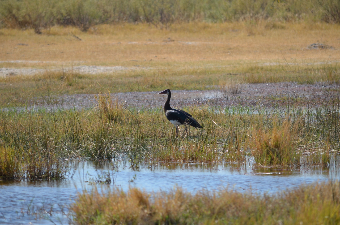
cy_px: 112
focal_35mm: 450
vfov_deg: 3.0
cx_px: 170
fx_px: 4242
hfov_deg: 4.6
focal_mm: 300
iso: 200
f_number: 7.1
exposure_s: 1/800
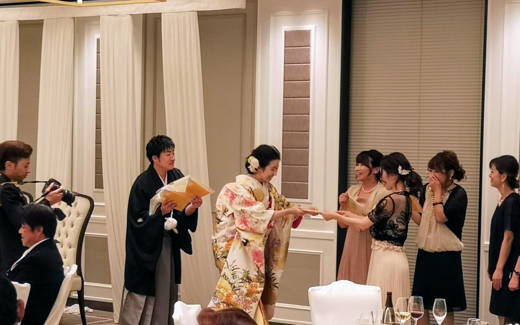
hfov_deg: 23.3
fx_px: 1261
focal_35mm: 89
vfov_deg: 14.7
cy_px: 190
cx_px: 278
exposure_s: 1/60
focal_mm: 3.95
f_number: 1.8
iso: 160
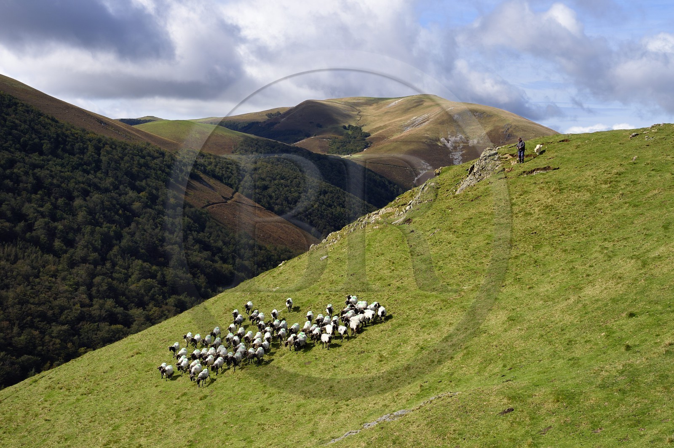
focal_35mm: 55
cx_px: 337
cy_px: 224
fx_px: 1029
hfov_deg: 36.3
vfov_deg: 24.6
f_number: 13
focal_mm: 55
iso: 200
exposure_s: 1/250
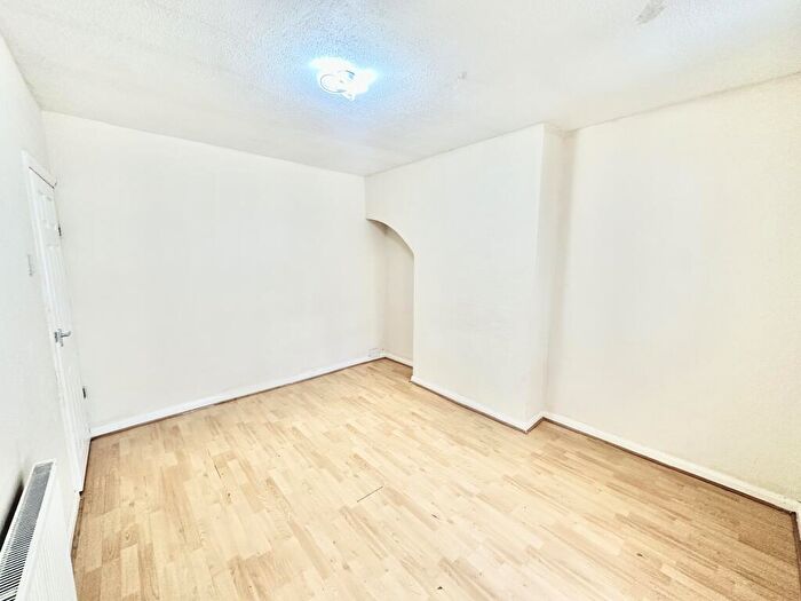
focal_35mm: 14
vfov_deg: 85.7
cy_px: 300
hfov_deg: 102.1
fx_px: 324
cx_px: 400
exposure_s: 1/99
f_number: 2.2
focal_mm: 2.22
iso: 200
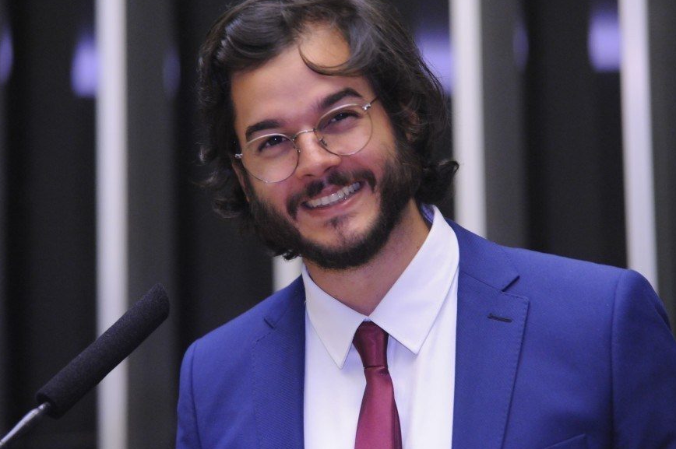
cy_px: 207
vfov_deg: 7.7
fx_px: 3320
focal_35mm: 177
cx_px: 355
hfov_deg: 11.6
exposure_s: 1/100
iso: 3200
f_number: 3.5
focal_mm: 150
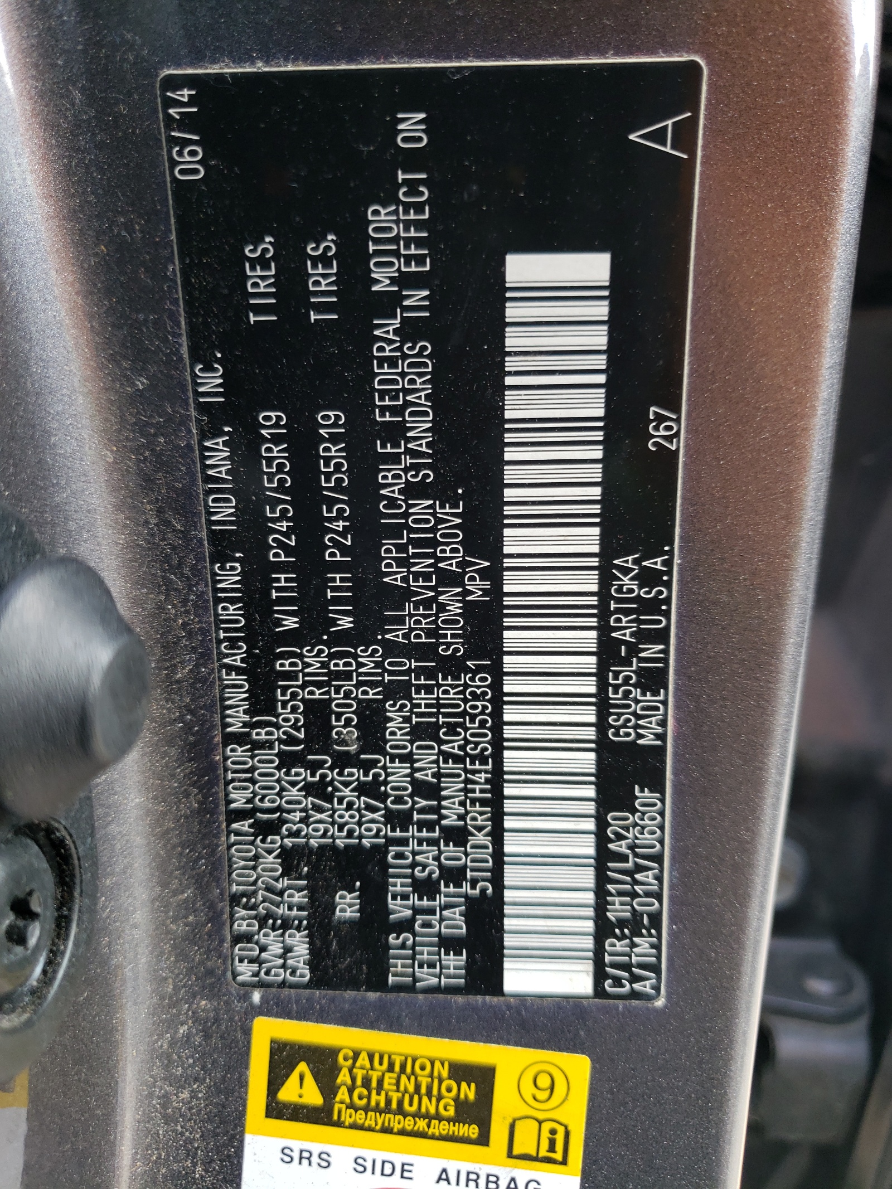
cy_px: 594
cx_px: 446
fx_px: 893
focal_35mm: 26
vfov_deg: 67.3
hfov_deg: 53.1
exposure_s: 1/120
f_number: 1.5
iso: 50
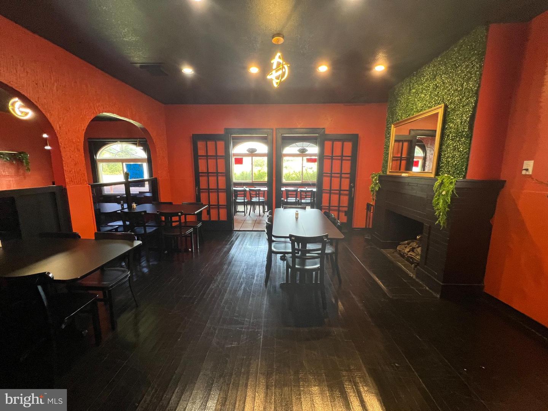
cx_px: 274
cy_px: 206
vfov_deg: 89.9
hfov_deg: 106.2
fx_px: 206
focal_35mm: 13
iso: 160
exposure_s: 1/60
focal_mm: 1.57
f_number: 1.8
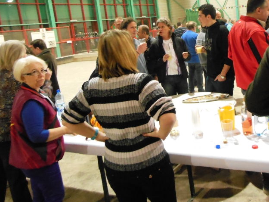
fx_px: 280
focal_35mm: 36
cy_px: 64
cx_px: 180
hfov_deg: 50.4
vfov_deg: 39.1
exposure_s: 1/60
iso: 1600
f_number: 3.2
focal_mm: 4.5
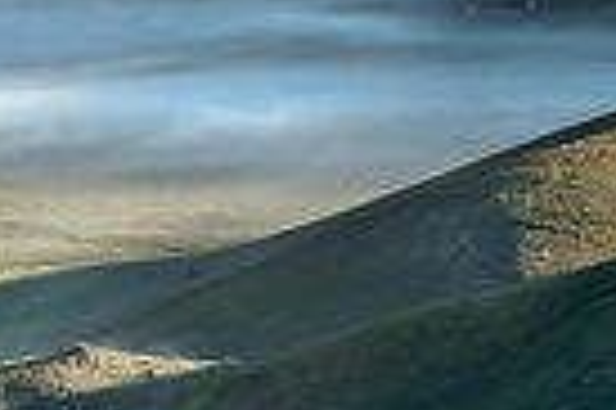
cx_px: -328
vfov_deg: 3.9
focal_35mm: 350
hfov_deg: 5.8
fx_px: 5982
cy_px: 741
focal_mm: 80
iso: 200
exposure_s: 1/90
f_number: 11
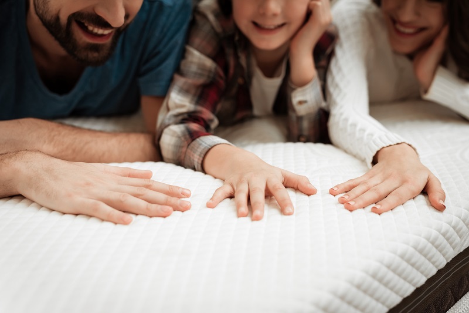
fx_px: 651
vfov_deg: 27.0
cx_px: 234
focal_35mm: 50
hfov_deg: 39.6
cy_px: 156
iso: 320
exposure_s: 1/125
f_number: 2.8
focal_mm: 50
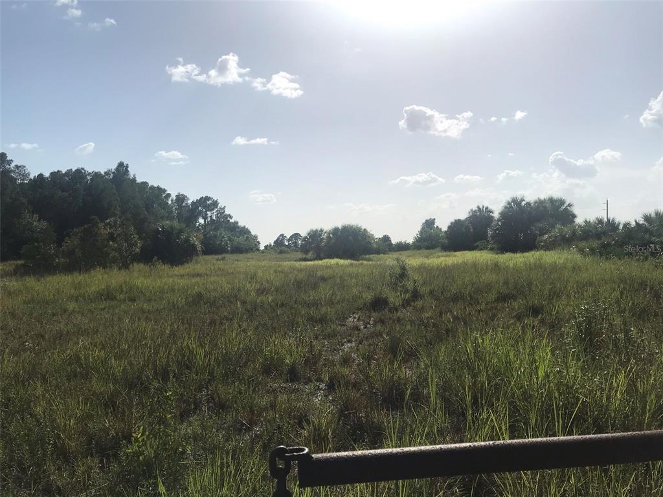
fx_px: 536
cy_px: 248
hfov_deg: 63.4
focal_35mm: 28
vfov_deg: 49.7
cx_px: 332
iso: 20
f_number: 1.8
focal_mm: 3.99
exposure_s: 1/7407
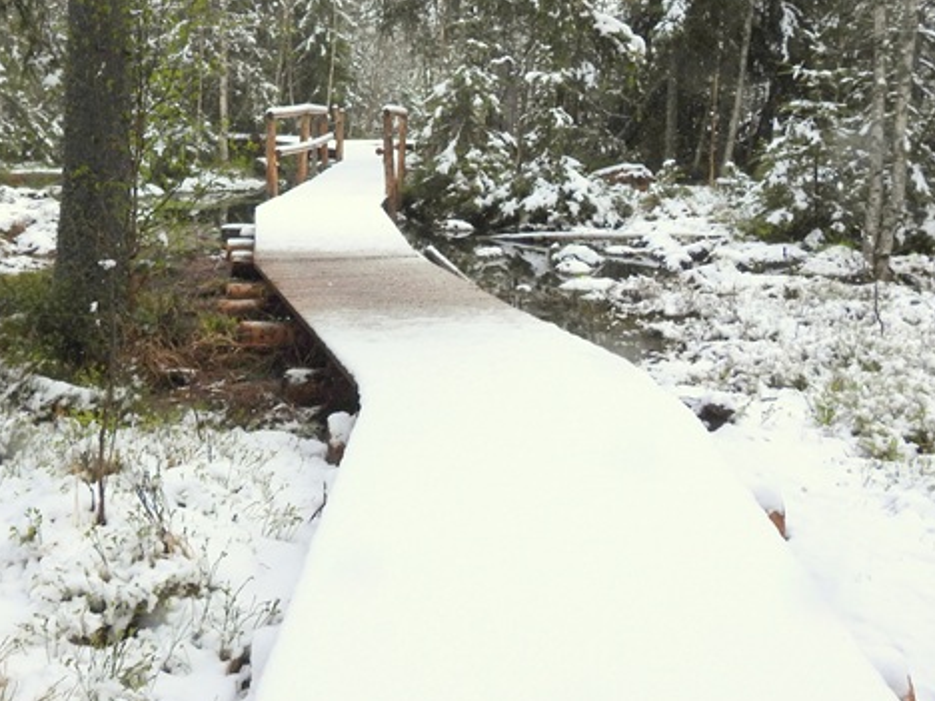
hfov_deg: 45.2
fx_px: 1107
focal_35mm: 41
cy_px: 178
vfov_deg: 34.4
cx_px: 328
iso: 100
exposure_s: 1/1600
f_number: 2.8
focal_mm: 4.3
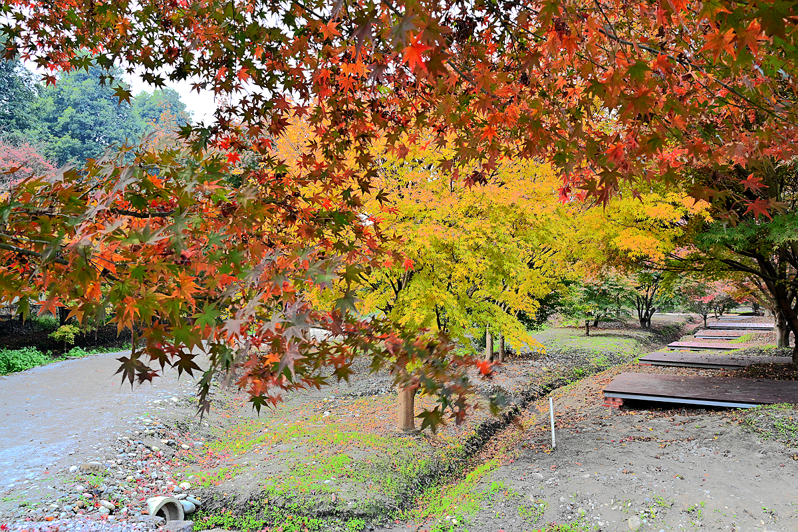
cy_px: 266
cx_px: 399
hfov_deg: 62.8
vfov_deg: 44.3
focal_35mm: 30
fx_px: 654
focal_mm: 29.5
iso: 200
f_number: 11
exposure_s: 1/15
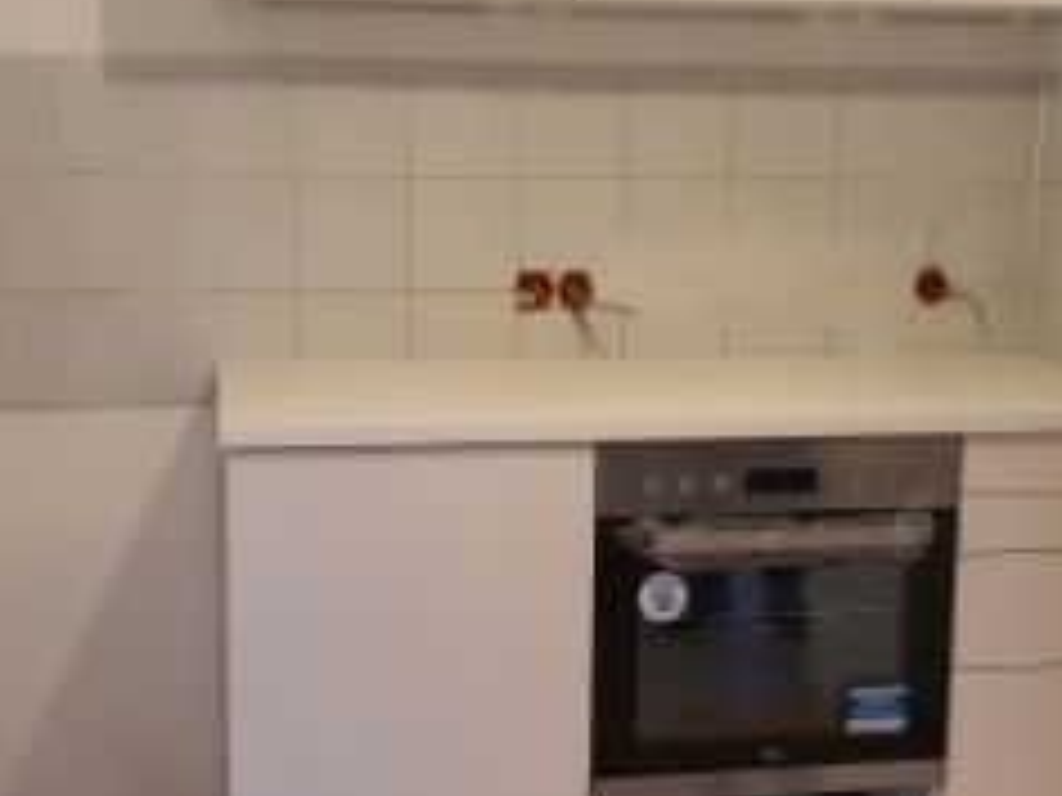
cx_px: 580
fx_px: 1687
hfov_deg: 34.9
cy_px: 411
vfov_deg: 26.6
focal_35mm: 55
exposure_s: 1/50
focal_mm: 4.3
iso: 250
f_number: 2.4
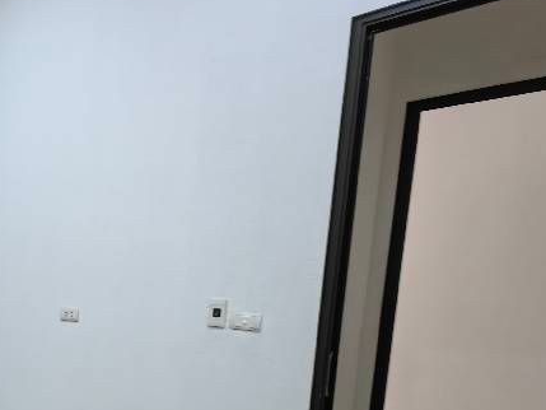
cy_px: 348
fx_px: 489
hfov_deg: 46.2
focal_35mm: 31
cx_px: -29
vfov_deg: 42.7
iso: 250
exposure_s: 1/50
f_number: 2.2
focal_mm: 1.76
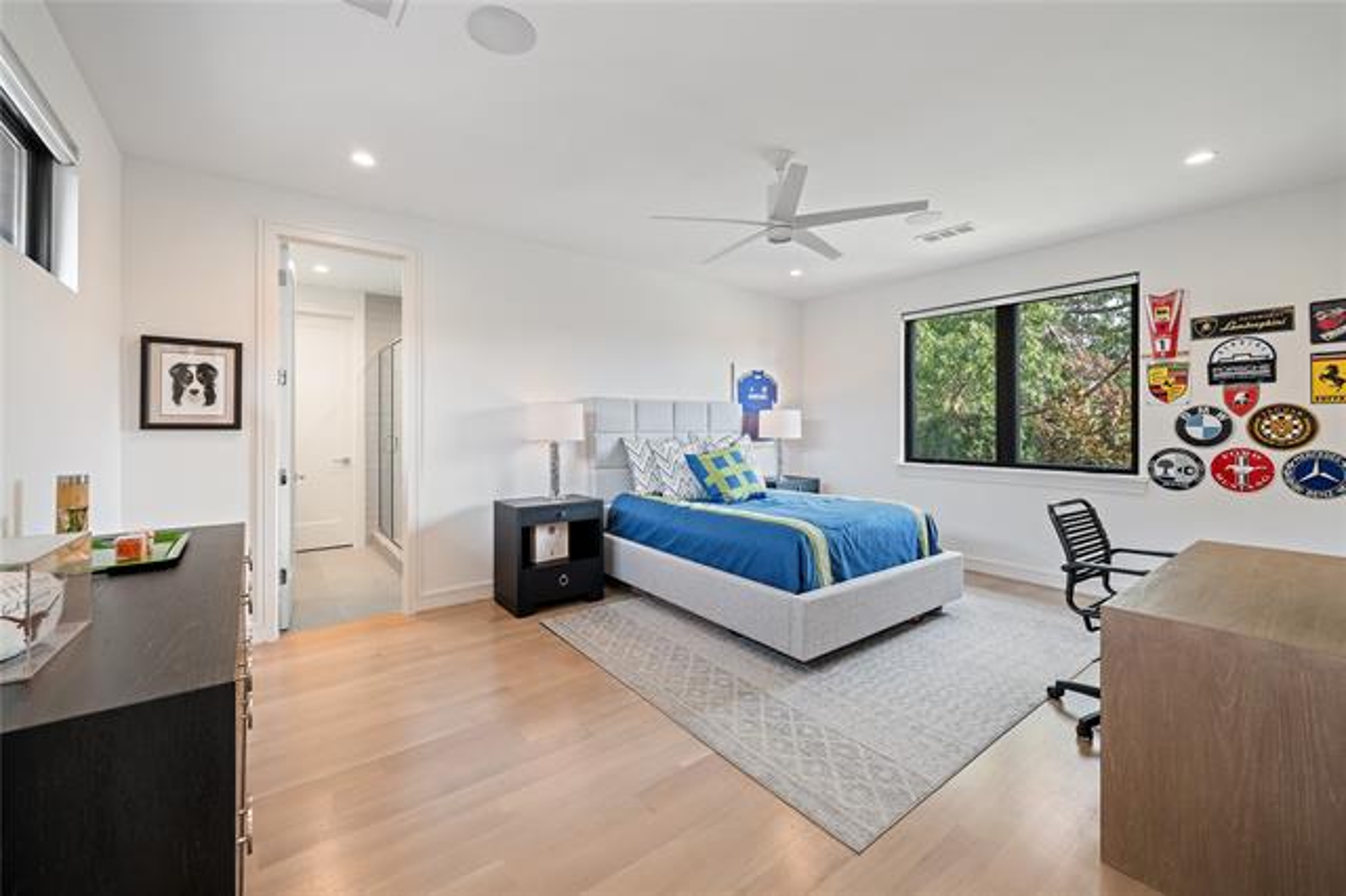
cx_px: 673
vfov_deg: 81.1
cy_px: 448
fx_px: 523
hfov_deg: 104.3
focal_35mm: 14
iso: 320
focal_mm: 14
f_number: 9
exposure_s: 1/2
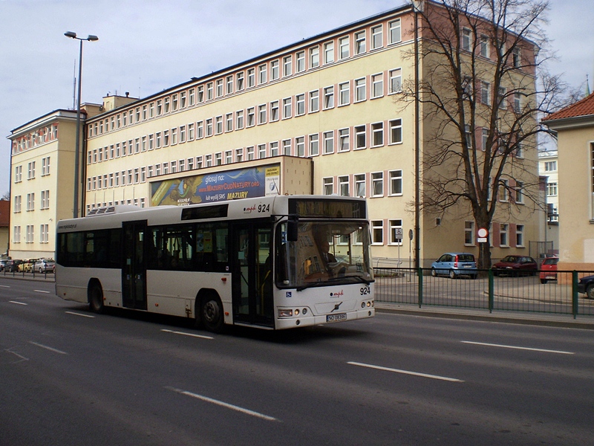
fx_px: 618
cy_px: 223
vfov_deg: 39.7
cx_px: 297
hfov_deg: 51.4
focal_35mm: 36
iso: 64
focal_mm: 6.3
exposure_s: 1/800
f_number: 4.6
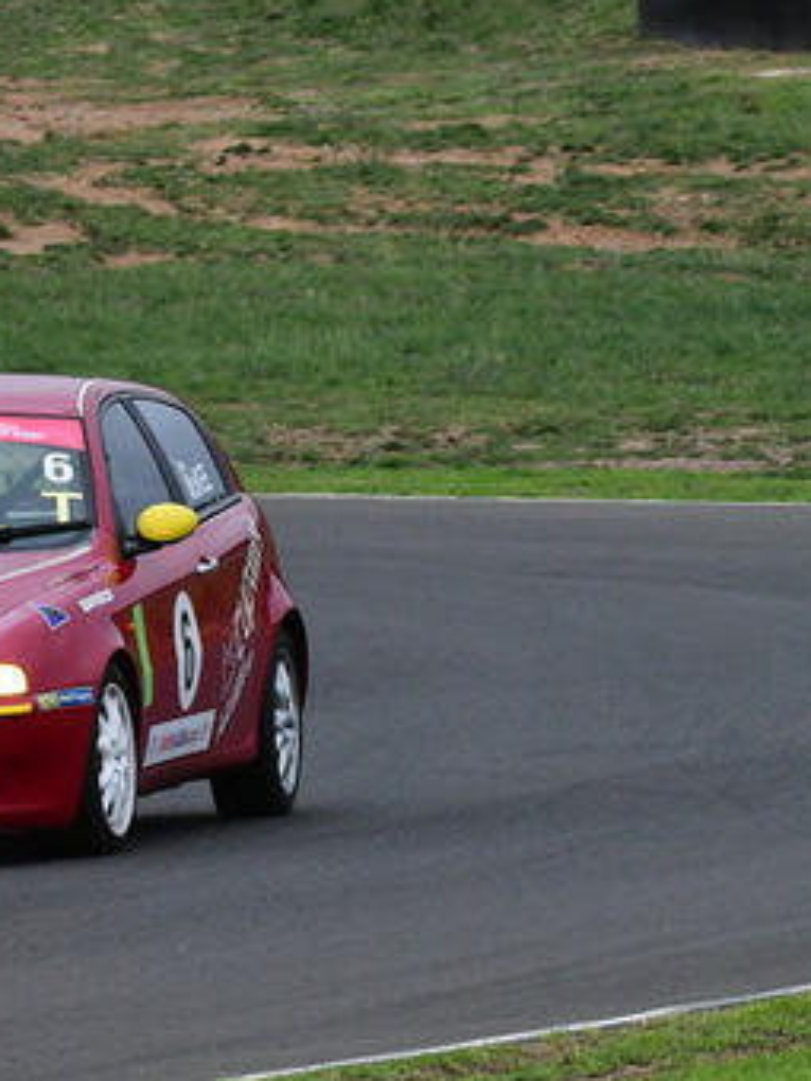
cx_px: -445
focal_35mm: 678
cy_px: 382
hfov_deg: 2.2
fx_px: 21179
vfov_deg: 2.9
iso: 2000
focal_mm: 200
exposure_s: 1/640
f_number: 10
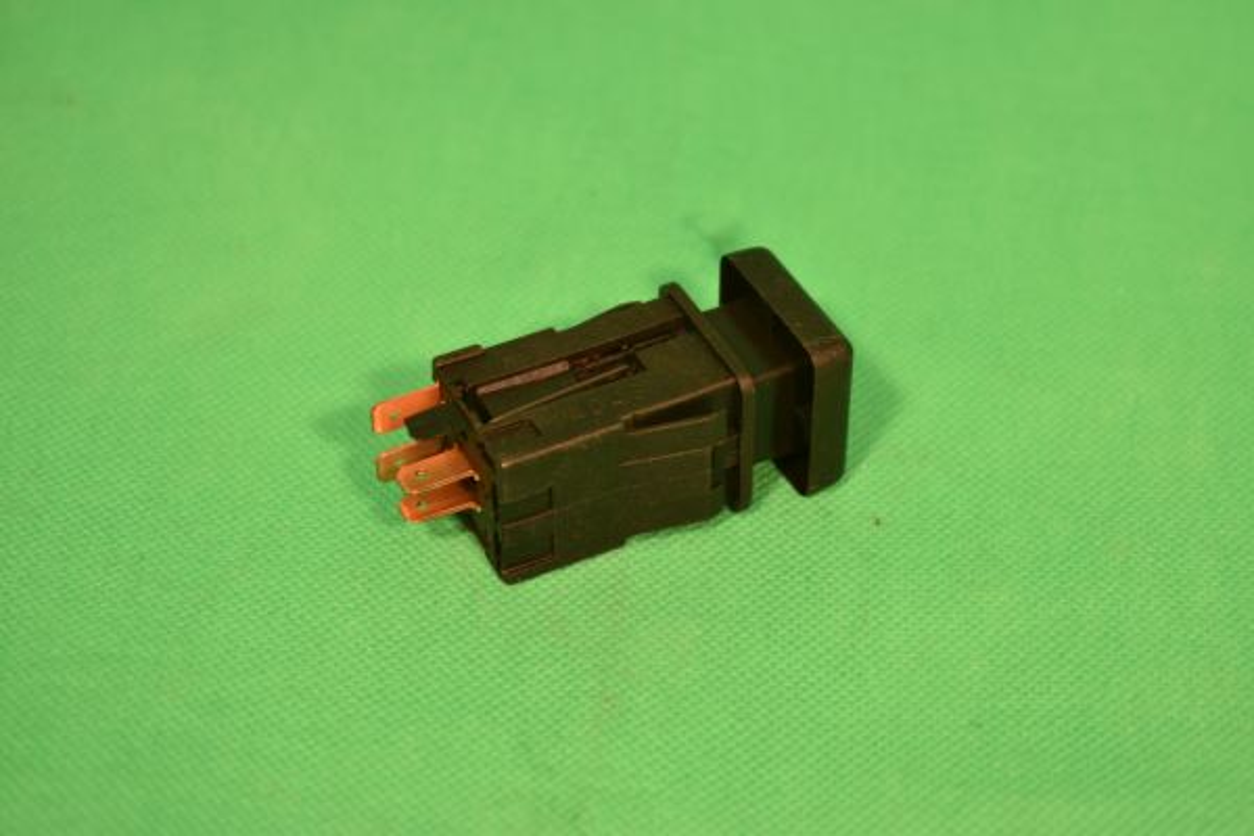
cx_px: 627
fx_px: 2874
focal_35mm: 82
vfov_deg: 16.6
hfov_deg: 24.6
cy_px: 418
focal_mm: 55
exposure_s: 1/60
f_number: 5.6
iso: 180
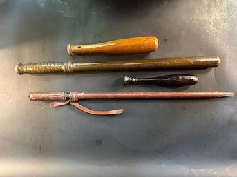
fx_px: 164
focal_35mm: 24
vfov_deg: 56.8
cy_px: 88
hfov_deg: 71.6
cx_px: 118
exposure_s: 1/40
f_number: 1.78
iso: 800
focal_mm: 6.86
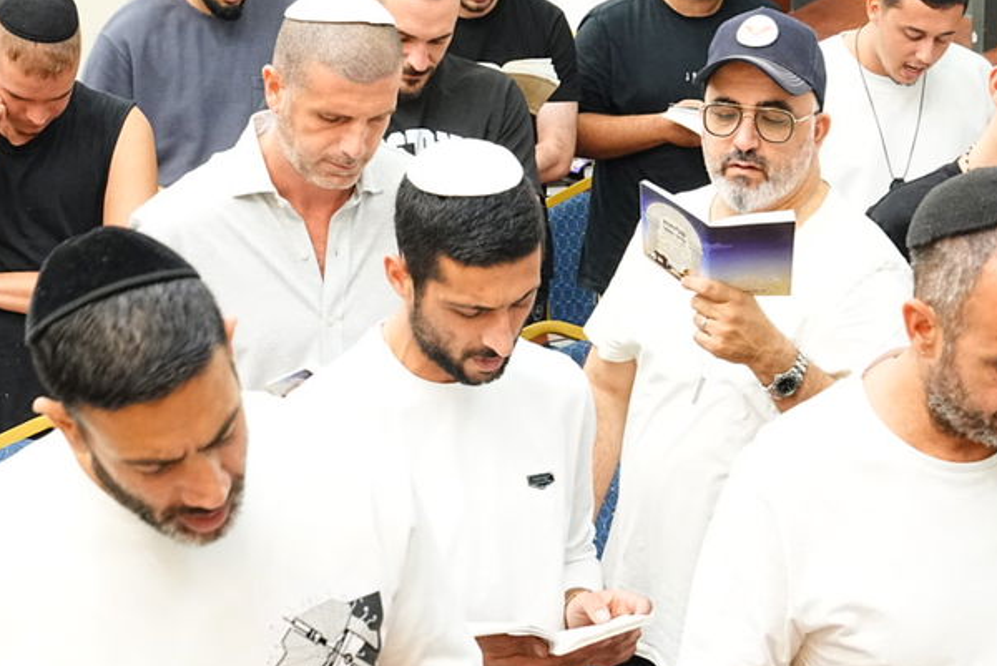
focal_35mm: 112
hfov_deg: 18.2
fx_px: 3104
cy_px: 267
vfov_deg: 12.2
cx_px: 484
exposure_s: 1/80
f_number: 8
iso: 3200
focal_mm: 48
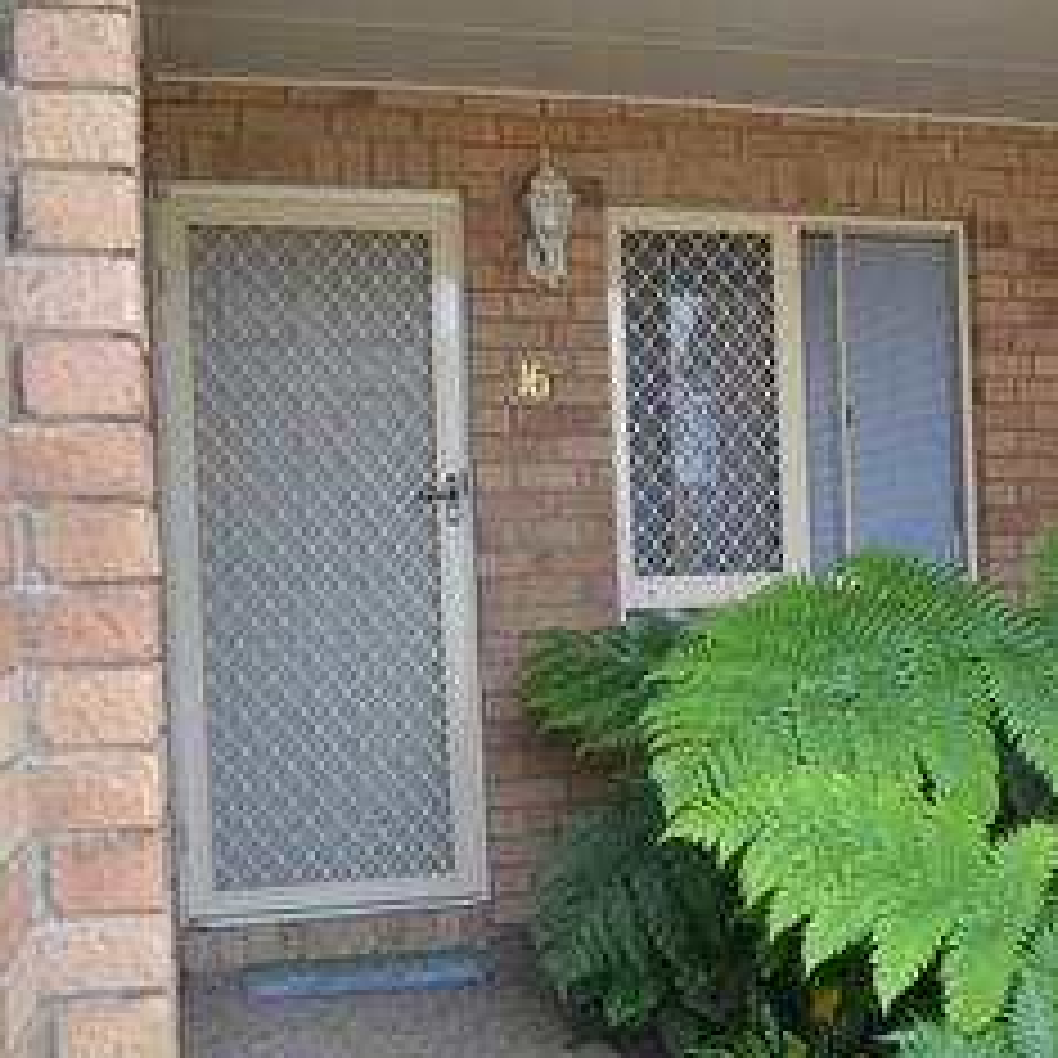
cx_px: 981
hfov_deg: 31.6
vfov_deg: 33.3
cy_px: 615
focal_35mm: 51
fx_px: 1764
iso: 720
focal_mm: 20
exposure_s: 1/500
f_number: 3.8
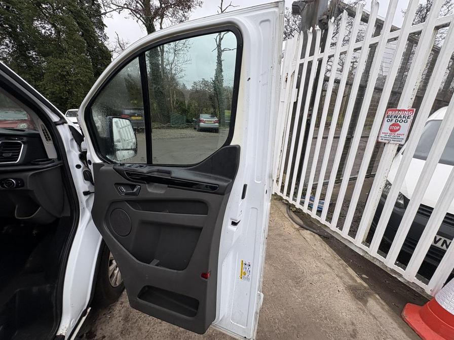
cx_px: 227
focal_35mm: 14
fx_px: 184
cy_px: 170
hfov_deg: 102.1
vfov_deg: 85.7
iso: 40
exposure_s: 1/325
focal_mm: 2.22
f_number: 2.2
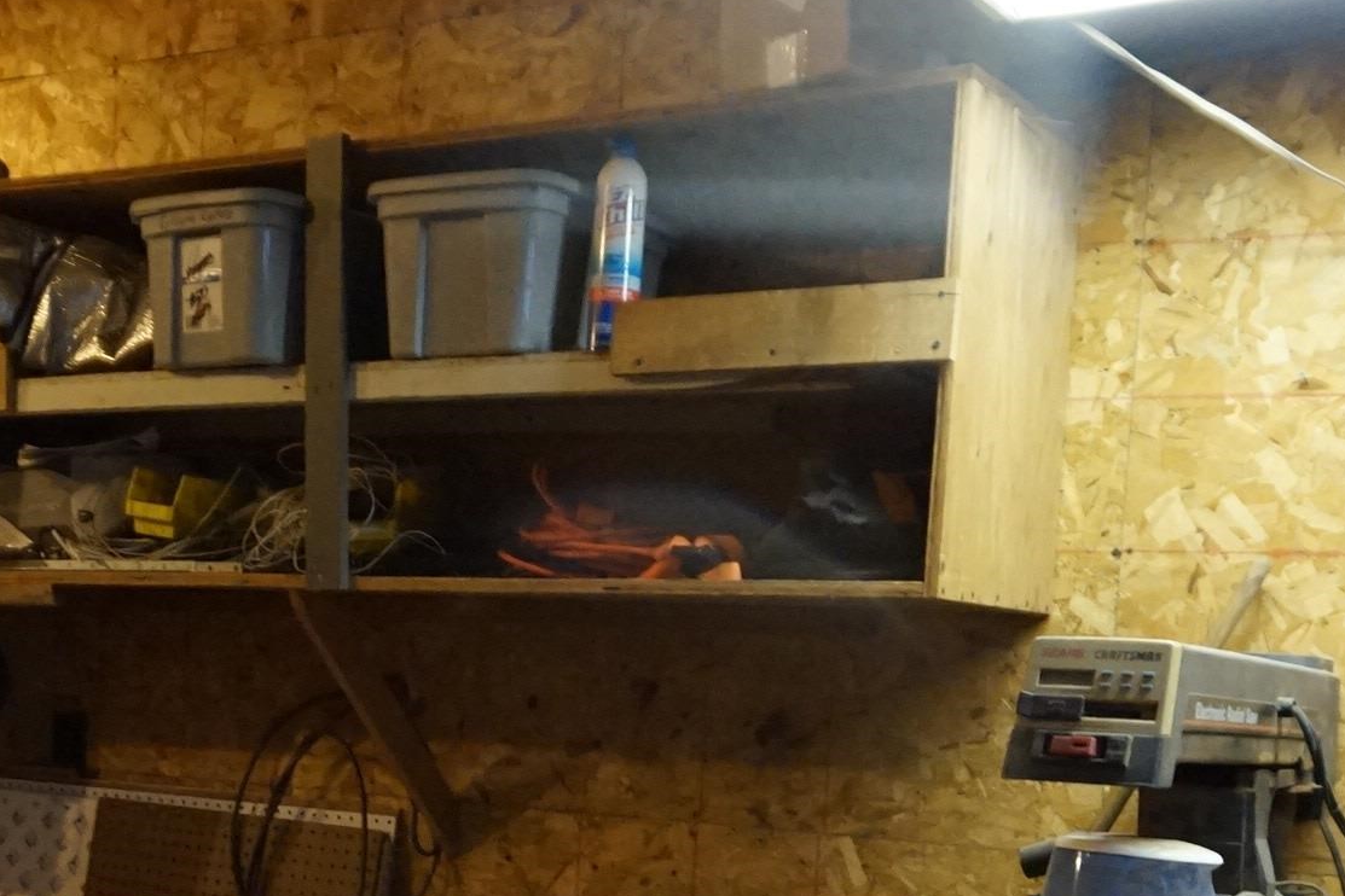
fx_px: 2204
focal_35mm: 59
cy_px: 913
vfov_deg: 22.1
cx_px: 531
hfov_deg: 33.8
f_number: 3.5
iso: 3200
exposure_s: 1/40
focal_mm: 16
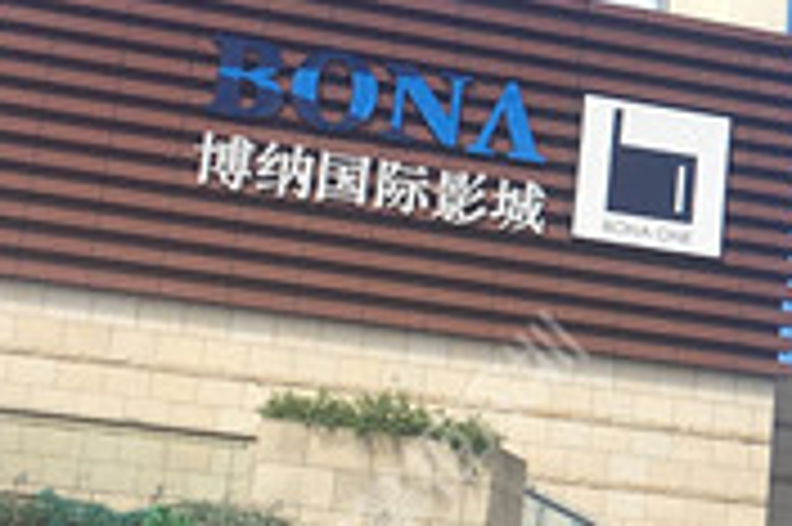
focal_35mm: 137
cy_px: 148
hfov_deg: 13.9
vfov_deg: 10.0
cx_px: 1242
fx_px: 3011
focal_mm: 4.15
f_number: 2.2
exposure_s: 1/1261
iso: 25
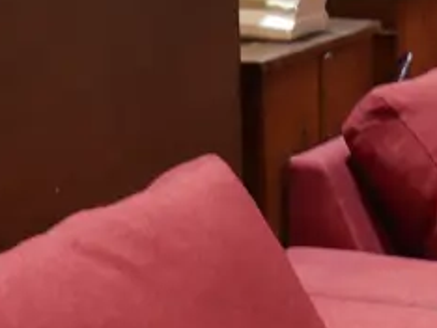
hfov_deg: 11.8
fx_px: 2098
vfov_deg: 8.6
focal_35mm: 166
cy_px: 612
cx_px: 435
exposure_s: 1/60
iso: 500
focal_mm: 19
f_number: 4.1
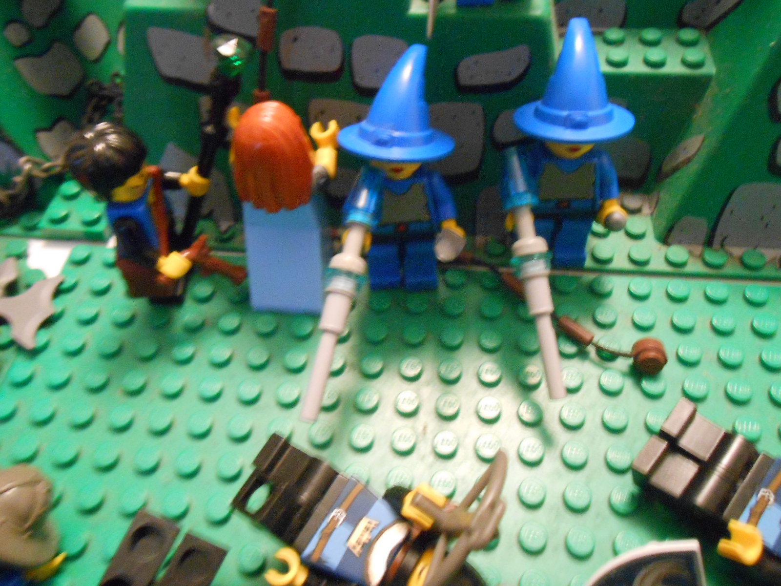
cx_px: 390
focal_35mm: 30
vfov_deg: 46.8
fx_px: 677
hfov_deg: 60.0
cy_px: 293
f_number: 3.8
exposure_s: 1/2
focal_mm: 5.3
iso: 800
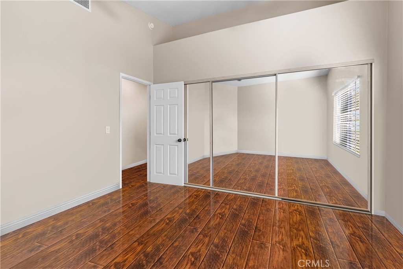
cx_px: 202
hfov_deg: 96.7
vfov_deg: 73.8
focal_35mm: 16
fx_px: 179
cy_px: 134
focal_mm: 16
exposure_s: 1
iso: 200
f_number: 8
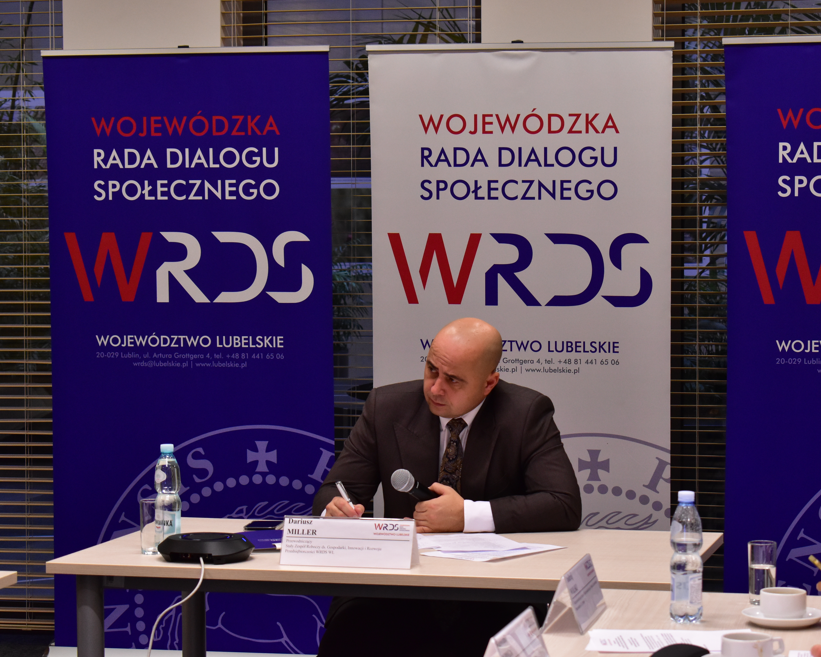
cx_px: 490
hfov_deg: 20.4
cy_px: 329
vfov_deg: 16.4
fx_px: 2274
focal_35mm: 94
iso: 1600
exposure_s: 1/100
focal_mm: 55
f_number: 5.6
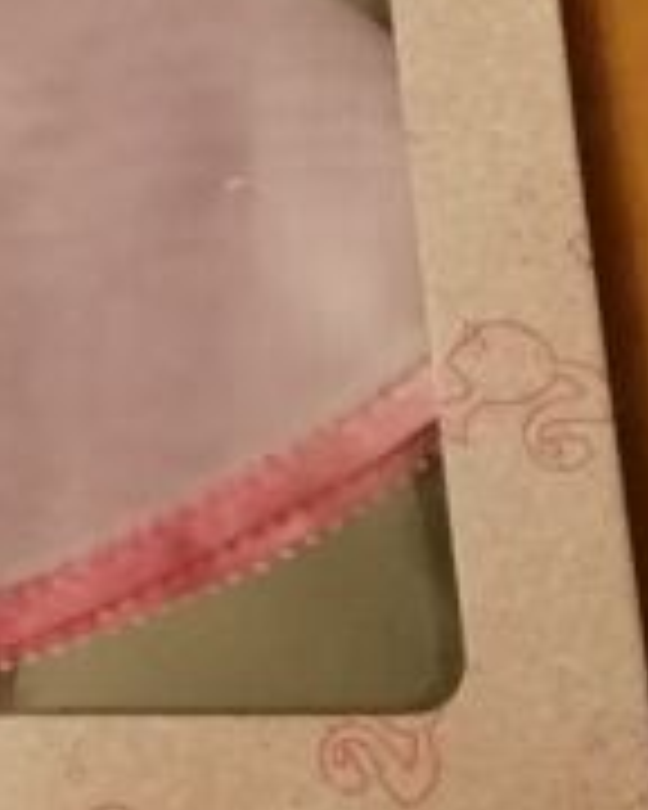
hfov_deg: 15.9
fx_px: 2158
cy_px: -50
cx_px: -270
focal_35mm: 90
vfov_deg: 20.4
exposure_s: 1/14.3
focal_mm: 3.81
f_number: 2.2
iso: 1000
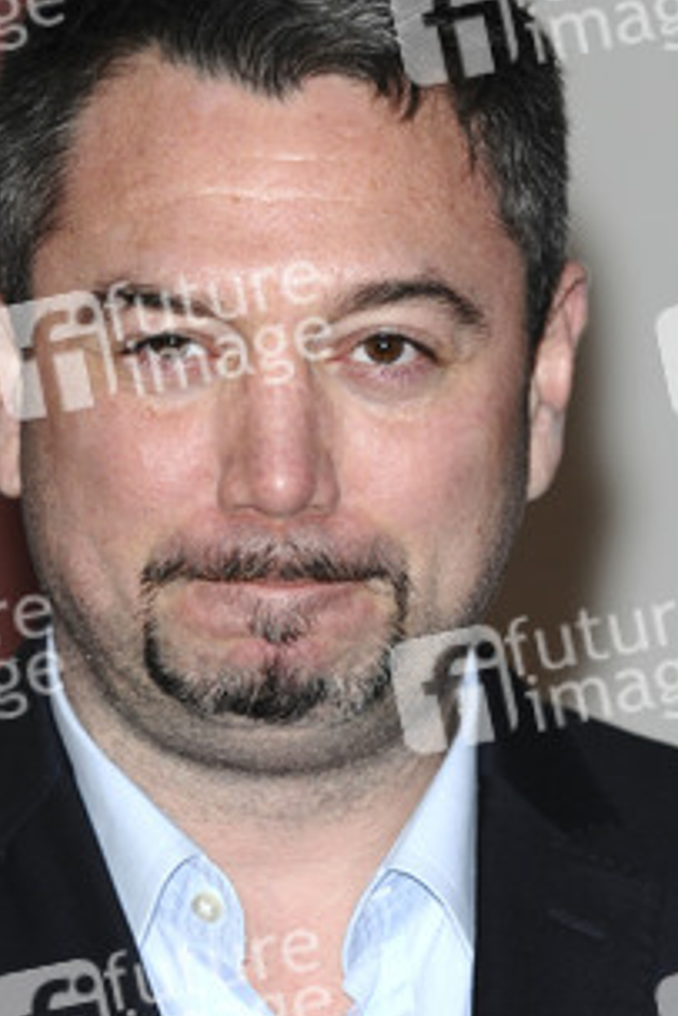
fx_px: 8624
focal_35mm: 306
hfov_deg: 4.5
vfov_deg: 6.7
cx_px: 259
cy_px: 508
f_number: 4.5
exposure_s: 1/160
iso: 320
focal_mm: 155
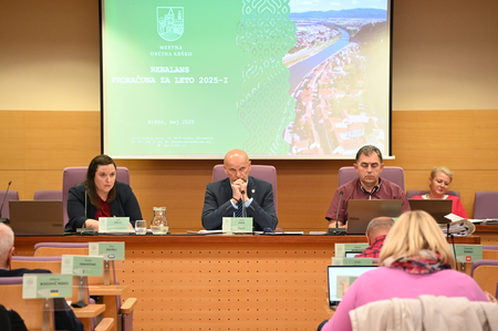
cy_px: 166
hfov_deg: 17.1
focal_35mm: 120
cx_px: 249
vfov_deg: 11.4
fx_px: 1658
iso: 2500
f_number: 4
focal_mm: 120
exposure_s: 1/125
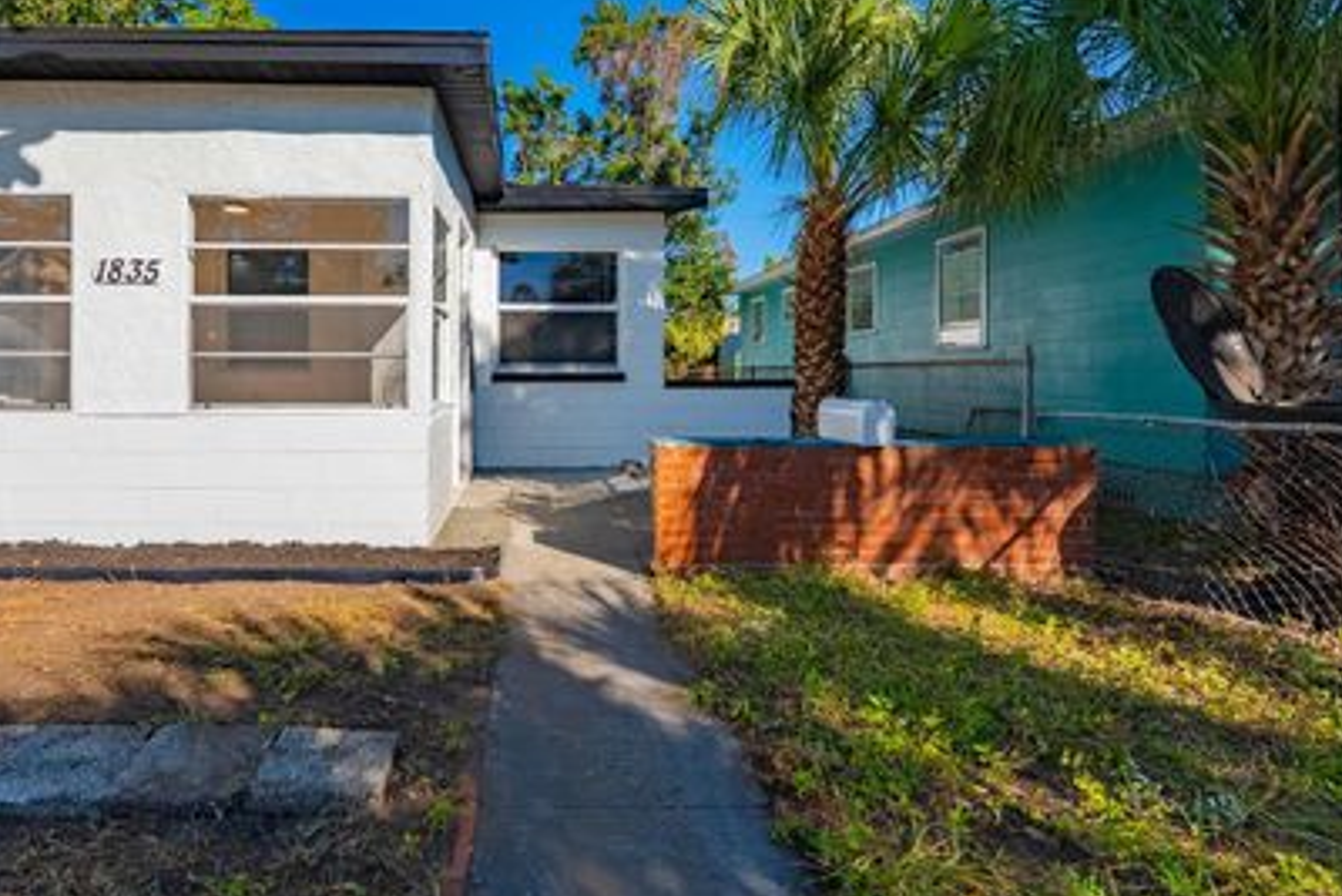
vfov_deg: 60.0
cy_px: 369
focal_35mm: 21
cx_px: 560
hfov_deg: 81.5
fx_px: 769
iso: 320
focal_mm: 16.5
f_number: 8
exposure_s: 1/1250
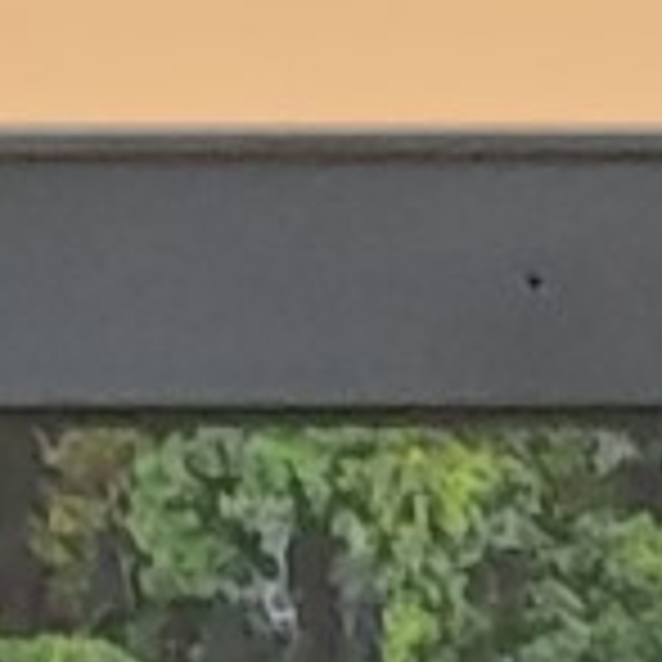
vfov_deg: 4.6
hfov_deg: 4.9
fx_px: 7681
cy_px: 2387
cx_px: 892
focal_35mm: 355
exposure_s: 1/60
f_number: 1.8
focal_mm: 4.36
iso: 50
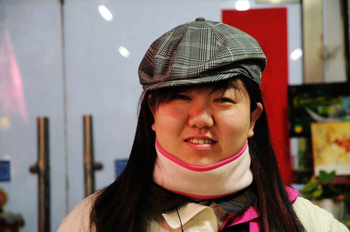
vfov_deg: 10.7
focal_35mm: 128
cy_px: 116
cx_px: 175
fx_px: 1238
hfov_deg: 16.1
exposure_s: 1/6
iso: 200
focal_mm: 85
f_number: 5.6
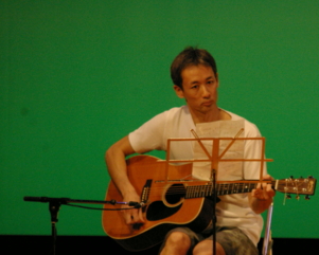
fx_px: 5298
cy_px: 171
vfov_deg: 2.8
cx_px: 223
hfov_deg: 3.4
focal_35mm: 561
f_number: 5.6
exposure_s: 1/250
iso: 1600
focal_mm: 240
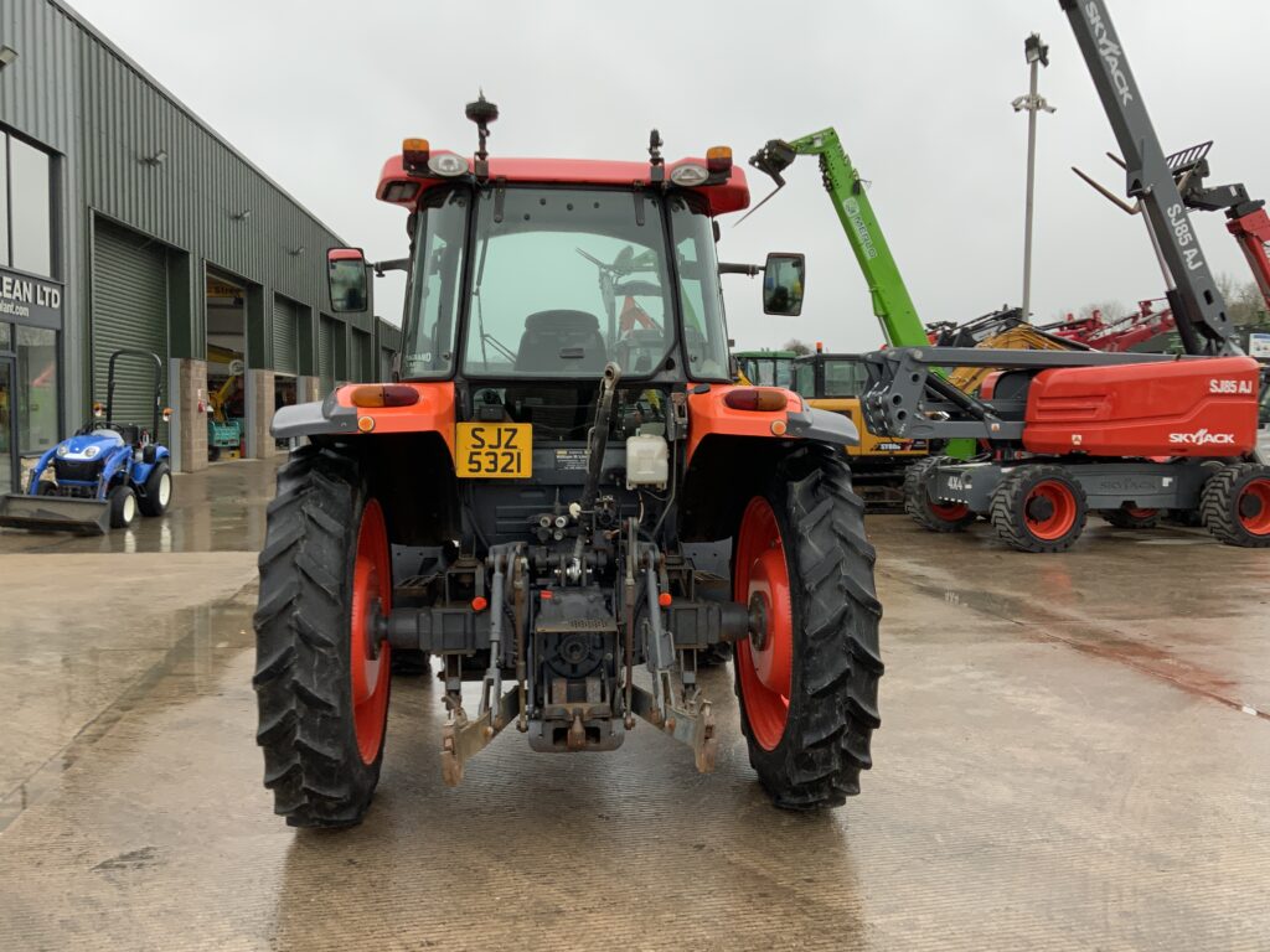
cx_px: 635
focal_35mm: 29
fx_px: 1064
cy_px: 476
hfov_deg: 61.7
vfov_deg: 48.2
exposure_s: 1/200
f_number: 1.8
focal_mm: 3
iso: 16
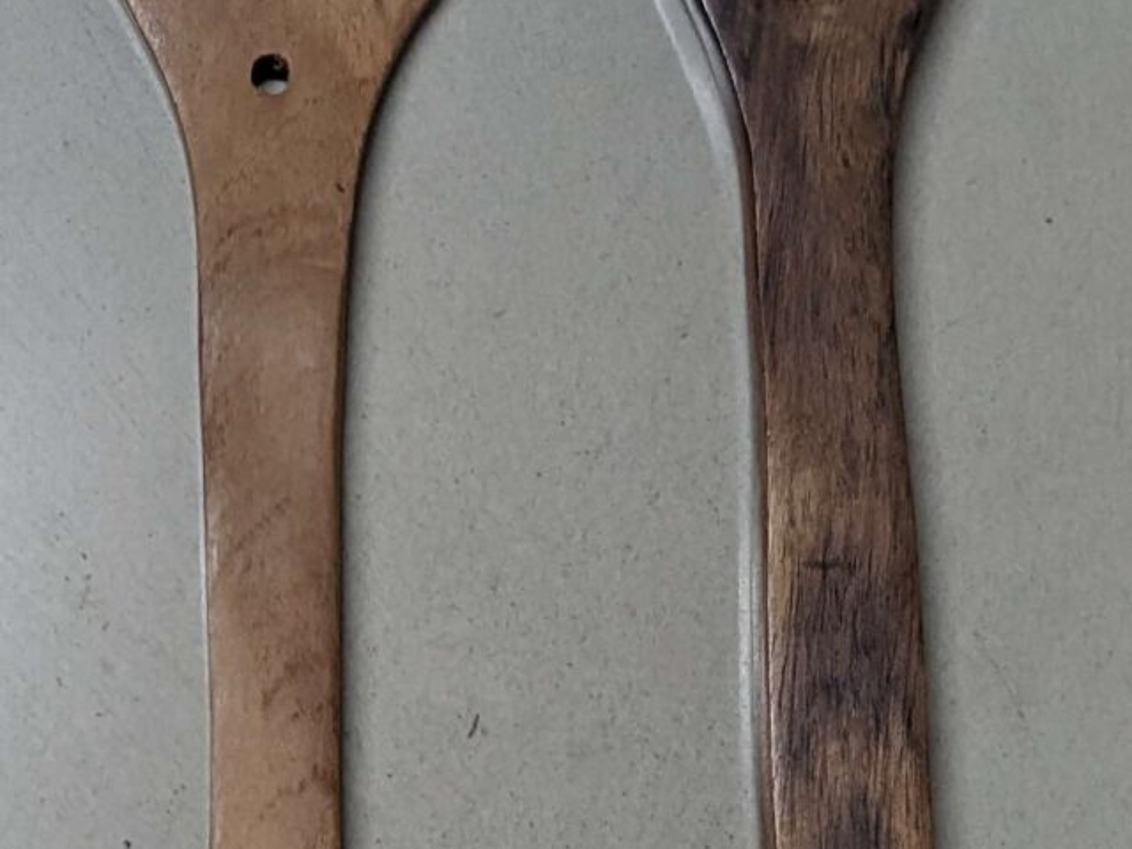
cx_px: 156
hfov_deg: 18.0
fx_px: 3532
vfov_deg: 13.7
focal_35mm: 108
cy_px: 449
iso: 96
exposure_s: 1/25
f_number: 1.73
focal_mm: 4.38
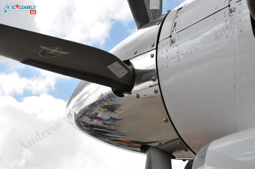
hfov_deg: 30.5
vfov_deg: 20.6
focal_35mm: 66
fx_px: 467
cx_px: 128
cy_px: 84
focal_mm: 44
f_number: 8
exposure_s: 1/250
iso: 200
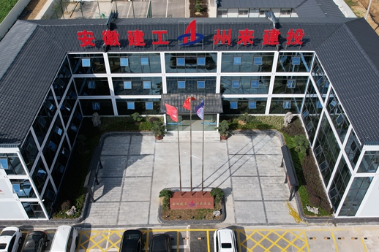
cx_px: 192
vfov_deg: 38.8
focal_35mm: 34
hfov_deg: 55.8
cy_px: 142
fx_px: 358
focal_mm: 8.38
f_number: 2.8
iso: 140
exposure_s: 1/2500
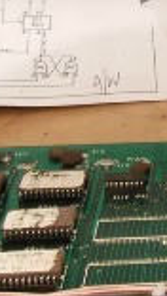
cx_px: 205
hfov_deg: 15.0
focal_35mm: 78
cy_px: -19
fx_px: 613
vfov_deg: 25.4
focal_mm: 4.5
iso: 400
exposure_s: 1/15
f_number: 3.2
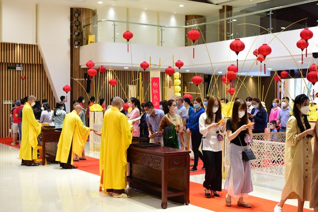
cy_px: 106
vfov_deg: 27.0
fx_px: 442
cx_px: 159
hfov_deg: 39.6
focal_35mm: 50
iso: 1600
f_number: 2.5
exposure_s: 1/200
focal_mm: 50
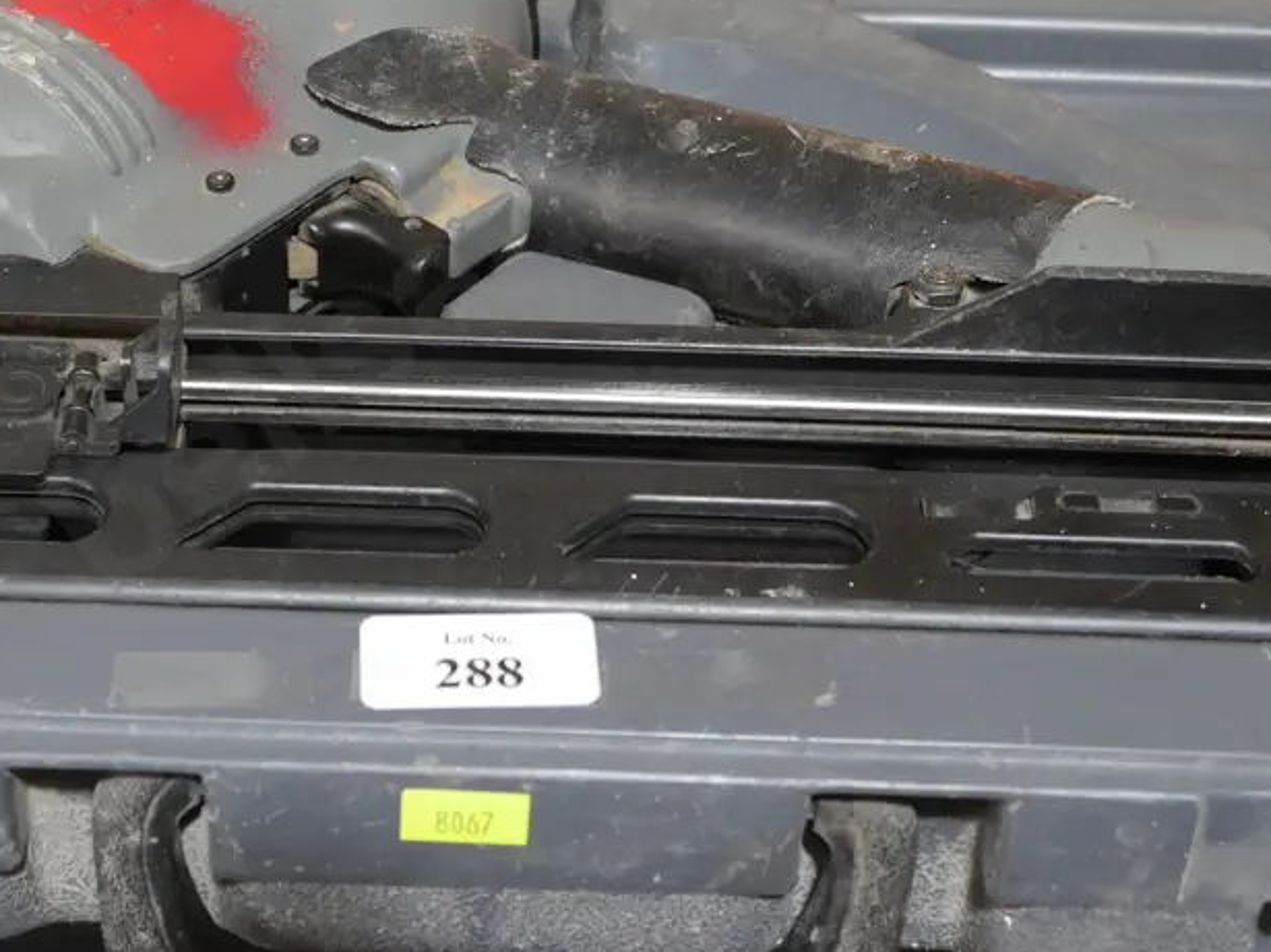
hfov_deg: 24.4
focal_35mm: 80
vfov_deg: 18.3
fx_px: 2937
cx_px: 539
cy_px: 218
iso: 1250
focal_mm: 24
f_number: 5.2
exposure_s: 1/60
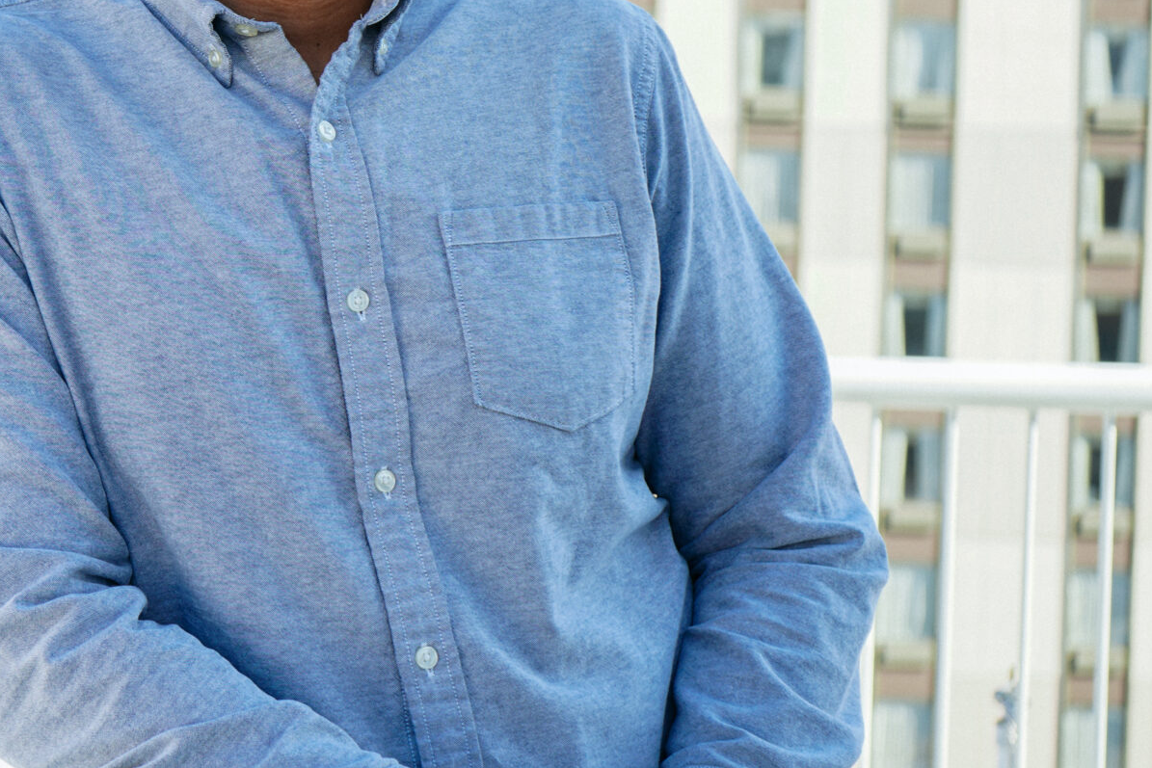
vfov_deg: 13.0
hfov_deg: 18.8
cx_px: -47
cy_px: 111
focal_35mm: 105
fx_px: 3360
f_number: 4.5
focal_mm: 49
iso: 100
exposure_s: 1/160
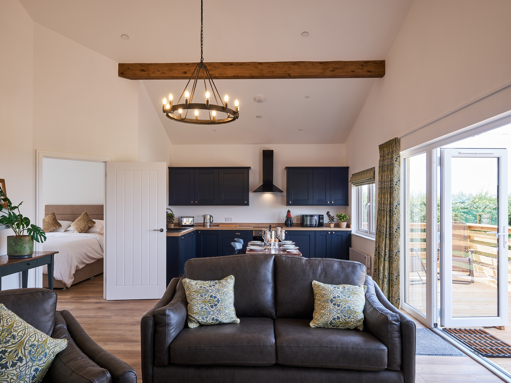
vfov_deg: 56.8
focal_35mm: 24
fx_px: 354
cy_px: 192
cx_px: 246
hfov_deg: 71.6
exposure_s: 1/5
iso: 125
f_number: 9
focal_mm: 14.5
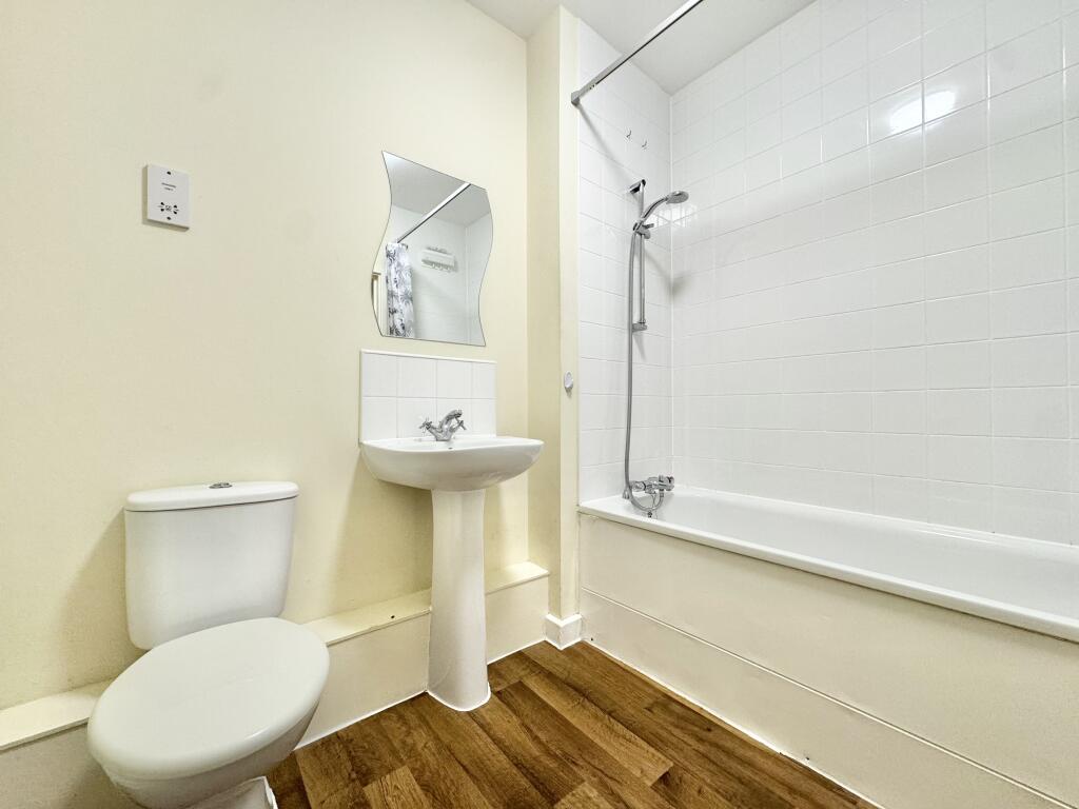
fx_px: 436
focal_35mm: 14
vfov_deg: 85.7
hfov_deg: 102.1
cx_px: 540
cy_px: 404
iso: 160
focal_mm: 2.22
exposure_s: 1/50
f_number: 2.2
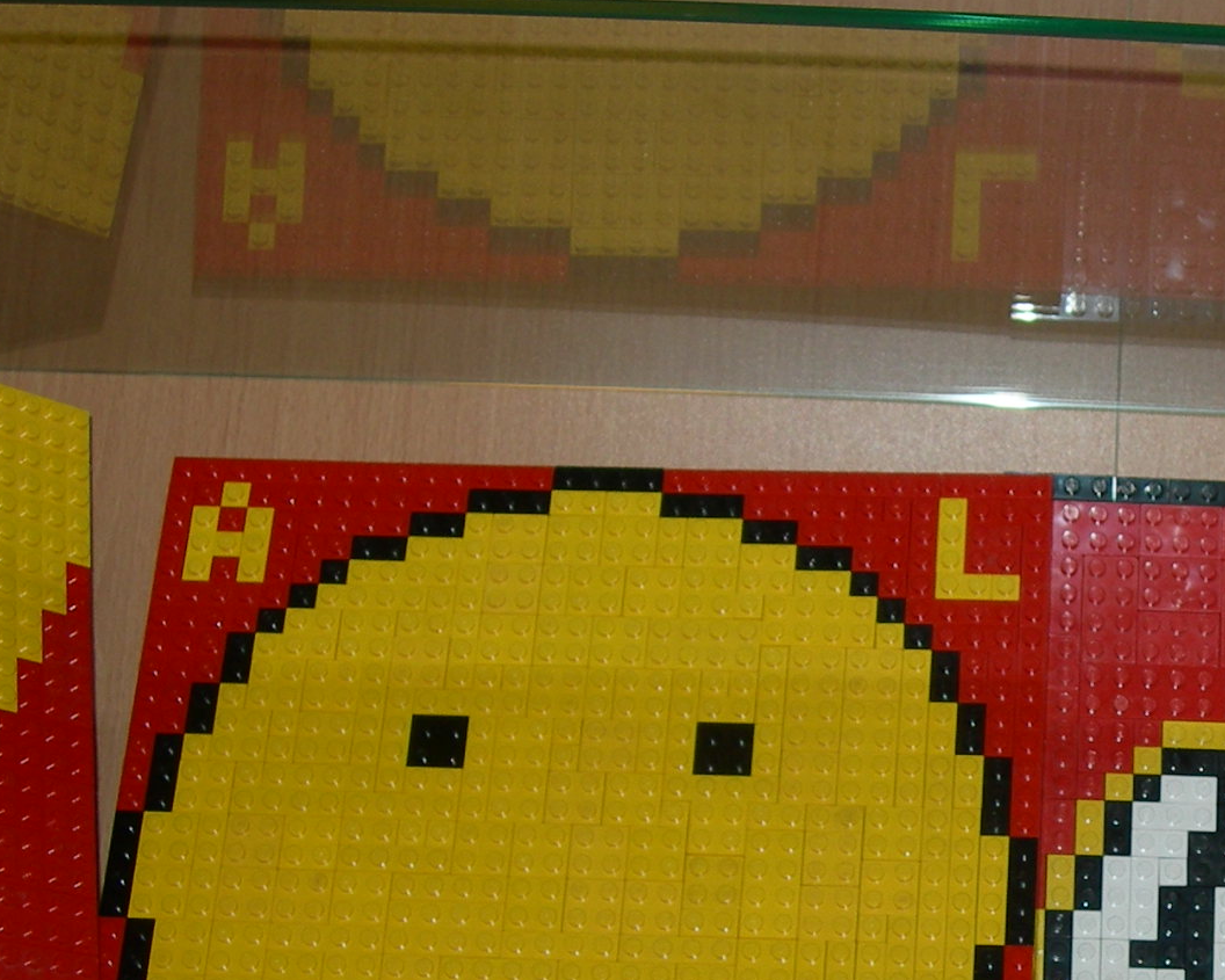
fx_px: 3300
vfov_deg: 16.7
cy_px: 852
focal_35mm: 91
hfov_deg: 20.3
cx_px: 1266
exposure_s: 1/60.1
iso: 50
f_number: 2.8
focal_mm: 7.8
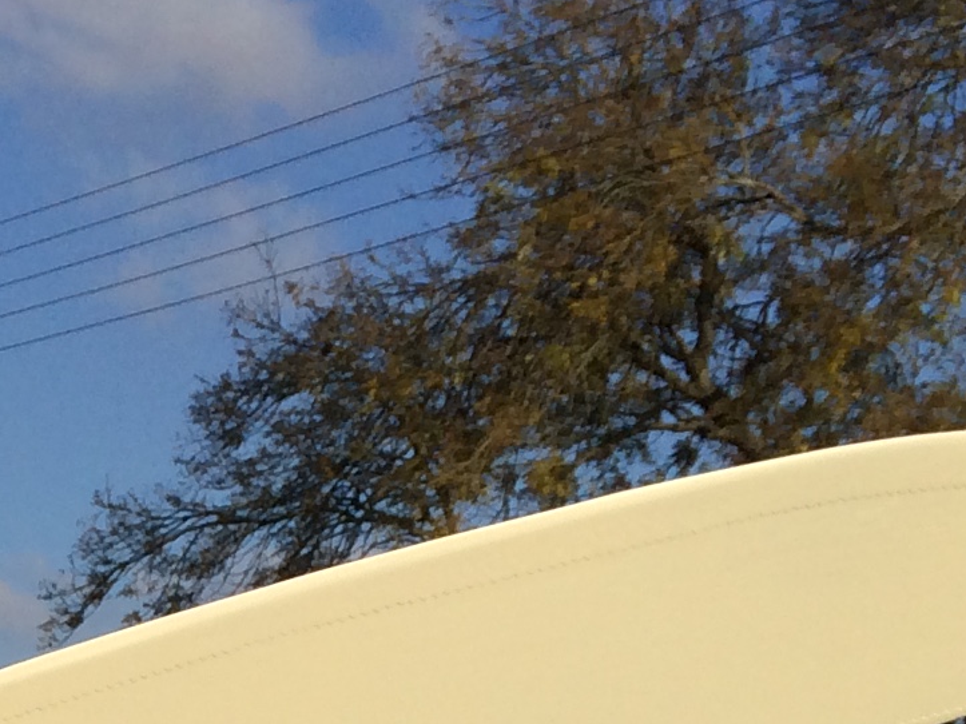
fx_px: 3655
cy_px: 1184
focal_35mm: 131
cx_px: -909
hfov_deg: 13.2
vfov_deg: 10.8
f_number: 2.2
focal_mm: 4.15
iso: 32
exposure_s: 1/2933
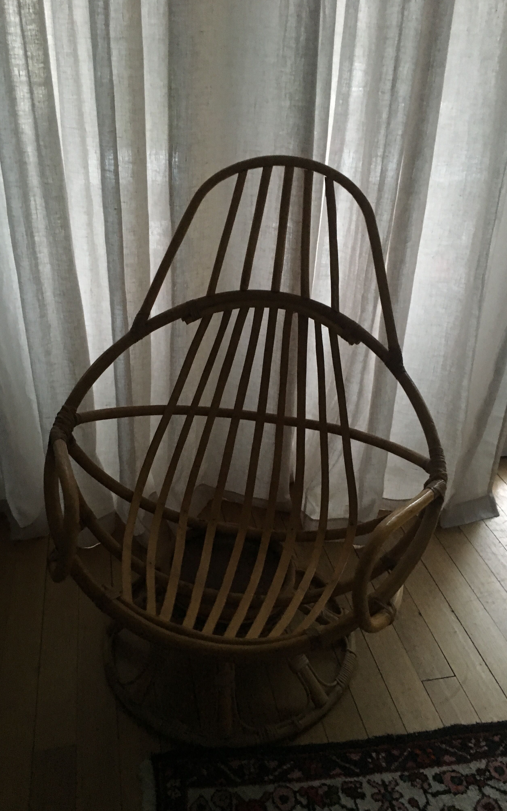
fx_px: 685
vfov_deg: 61.2
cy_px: 407
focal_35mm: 31
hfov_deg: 40.6
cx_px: 244
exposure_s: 1/17
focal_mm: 4.15
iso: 400
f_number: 2.2
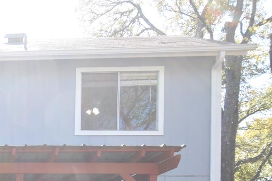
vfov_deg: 20.7
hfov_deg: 28.9
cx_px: -74
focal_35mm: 57
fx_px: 434
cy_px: 257
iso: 400
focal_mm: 13
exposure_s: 1/200
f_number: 7.1
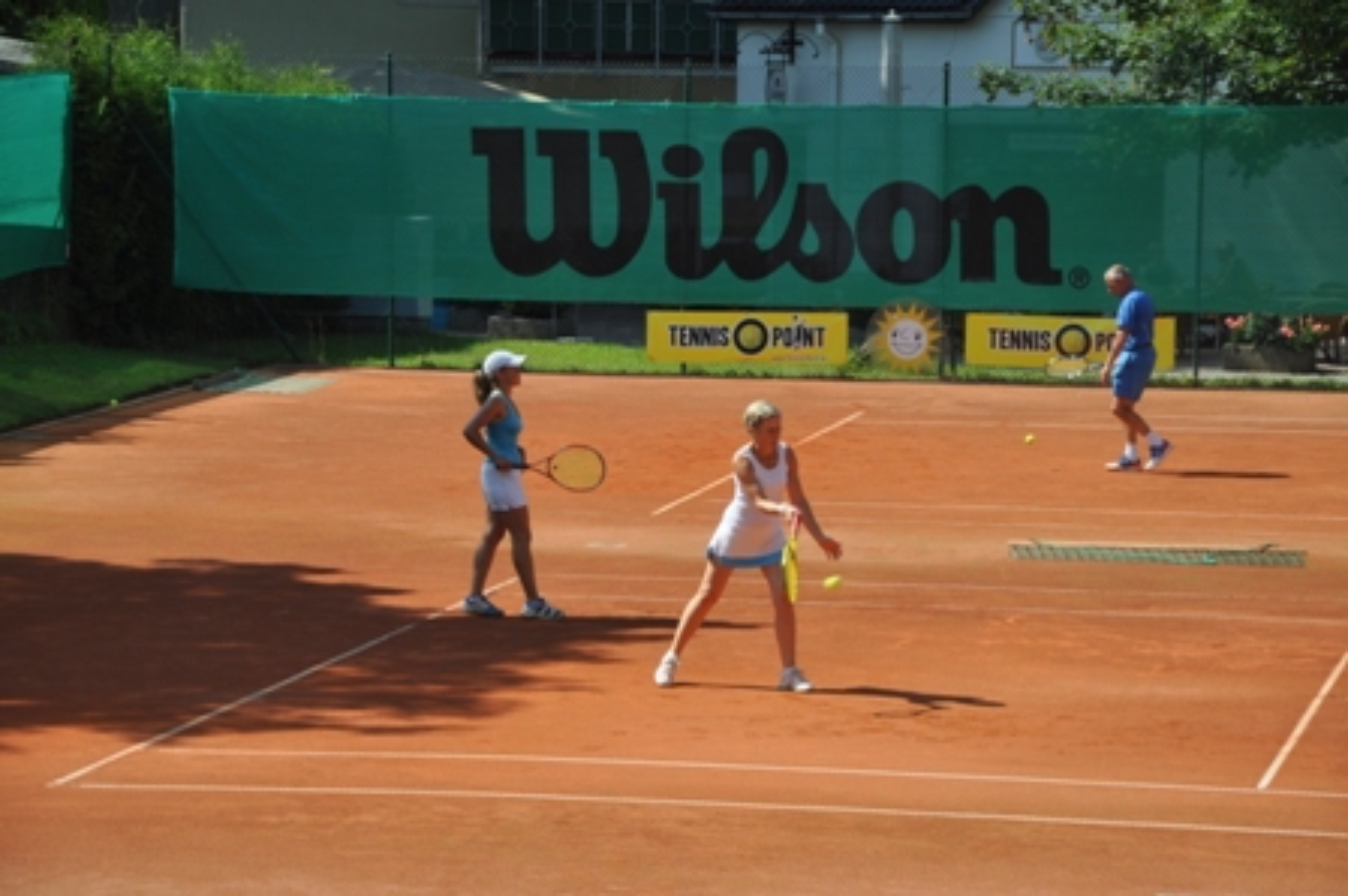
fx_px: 5893
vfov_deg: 8.7
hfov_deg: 13.0
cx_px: 674
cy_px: 448
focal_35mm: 158
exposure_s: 1/400
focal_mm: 105
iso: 200
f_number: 10
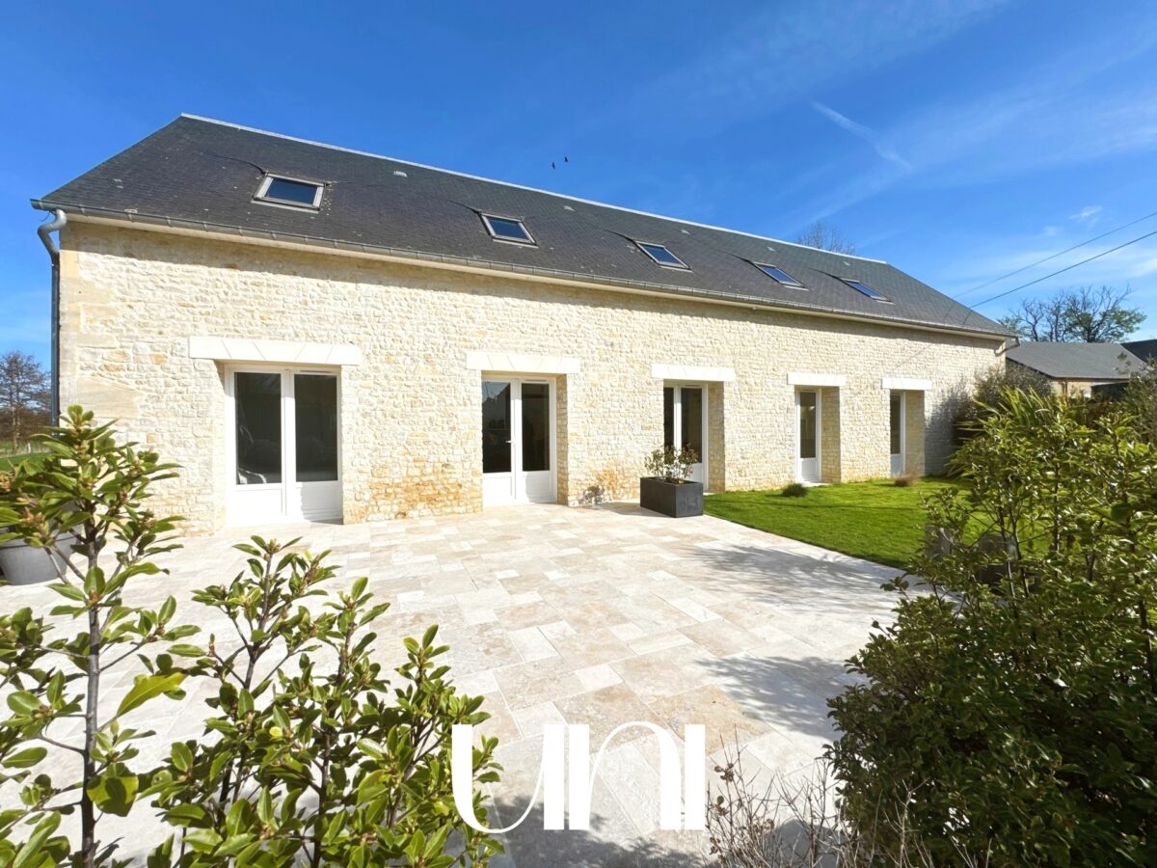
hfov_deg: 102.1
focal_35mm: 14
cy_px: 434
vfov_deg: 85.7
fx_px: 468
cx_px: 578
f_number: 2.2
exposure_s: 1/3717
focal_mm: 2.22
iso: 40
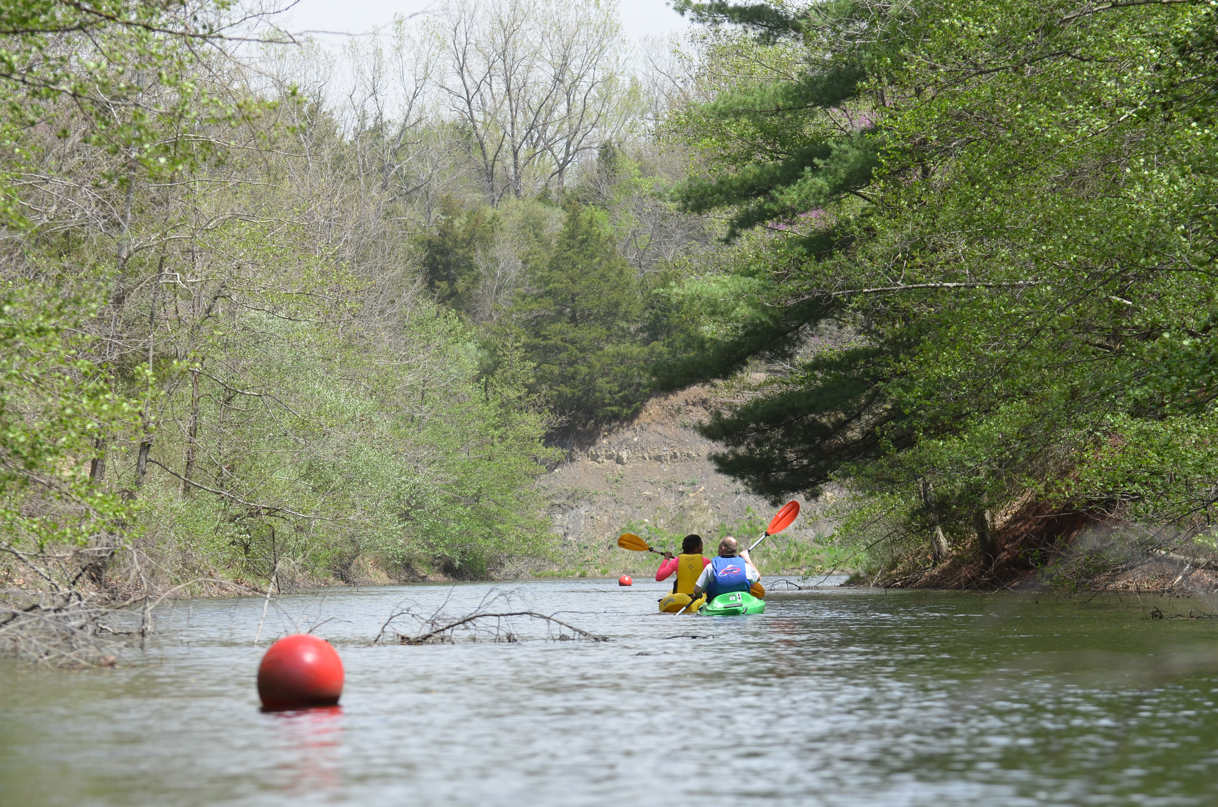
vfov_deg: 7.9
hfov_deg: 11.8
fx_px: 5875
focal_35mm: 174
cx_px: 609
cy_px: 404
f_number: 6.3
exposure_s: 1/640
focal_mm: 116
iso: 200
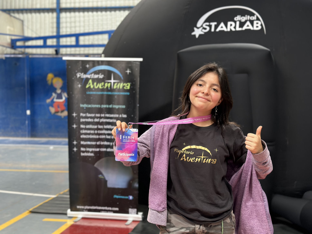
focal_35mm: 48
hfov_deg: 39.7
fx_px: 433
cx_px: 156
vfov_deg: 30.3
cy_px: 117
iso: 160
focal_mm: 6.86
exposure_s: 1/60
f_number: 1.78
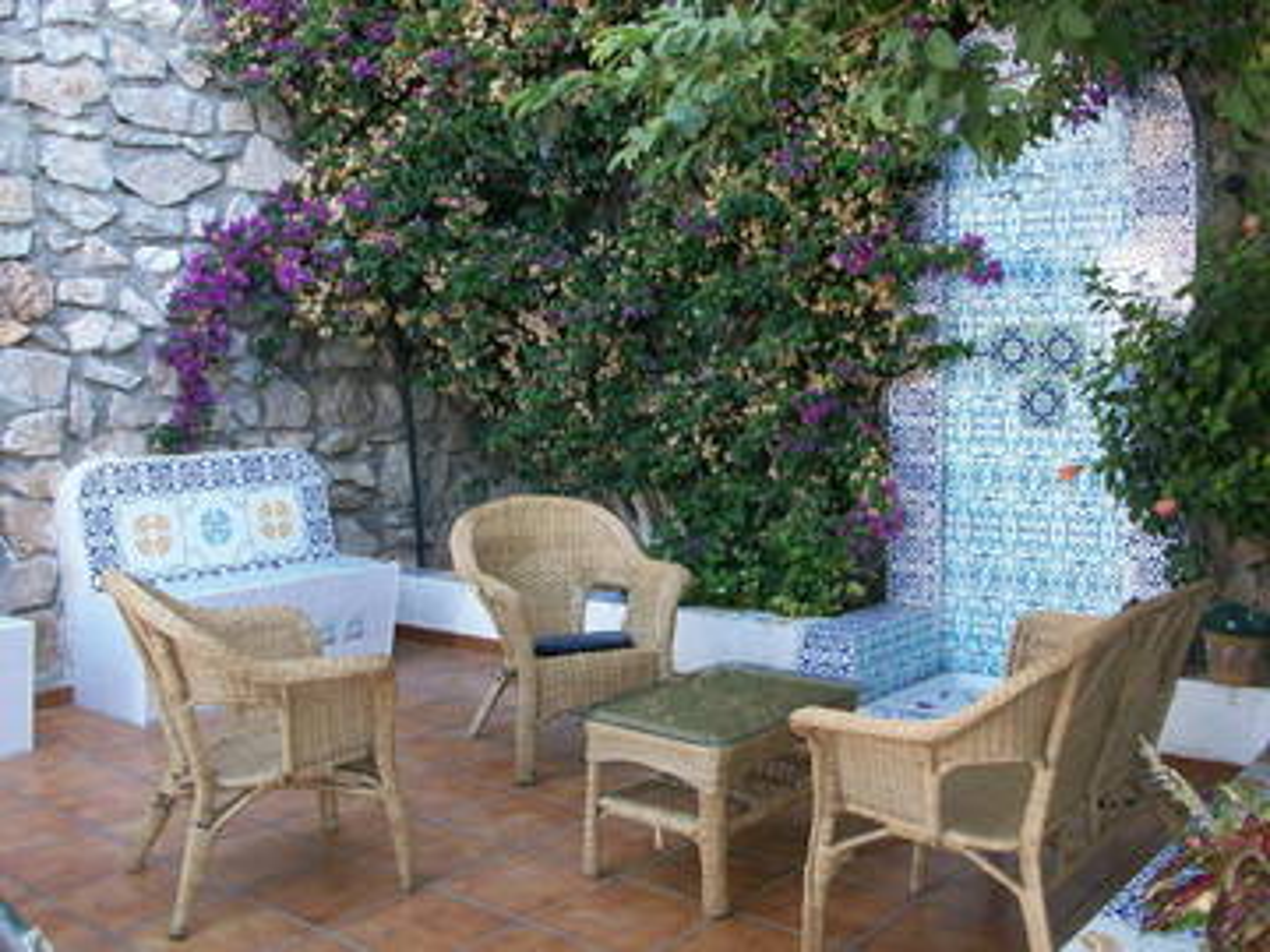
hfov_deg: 54.0
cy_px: 476
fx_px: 1247
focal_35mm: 34
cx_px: 635
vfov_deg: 41.8
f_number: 2.8
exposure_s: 1/105
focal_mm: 5.7
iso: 160
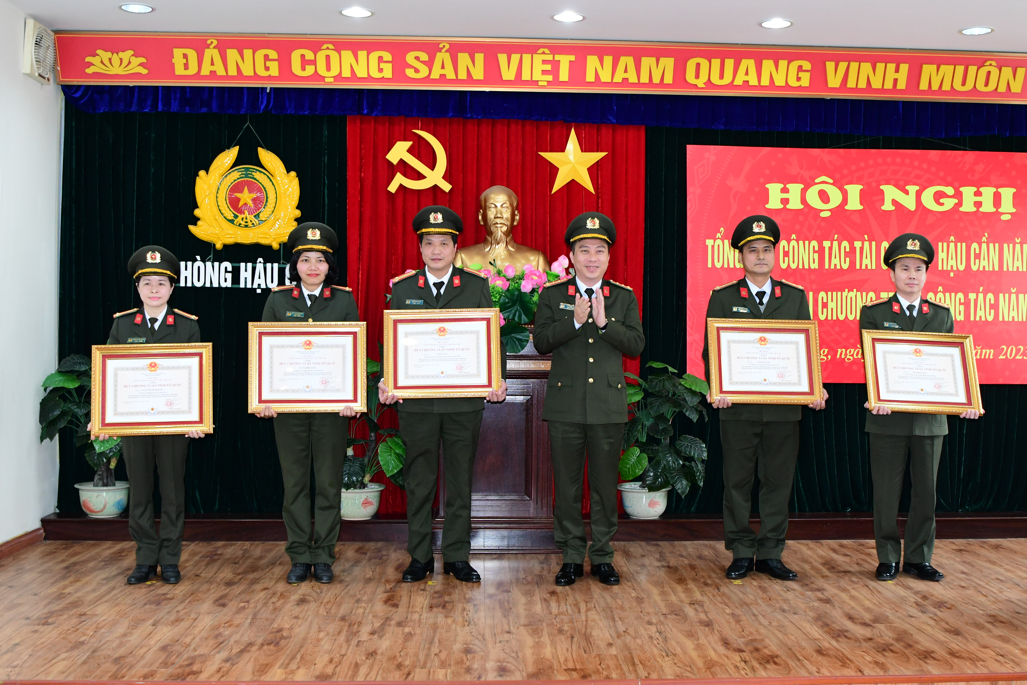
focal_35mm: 42
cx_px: 550
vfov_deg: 31.9
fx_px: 1198
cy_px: 339
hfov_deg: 46.4
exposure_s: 1/200
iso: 1600
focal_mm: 26
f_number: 2.8
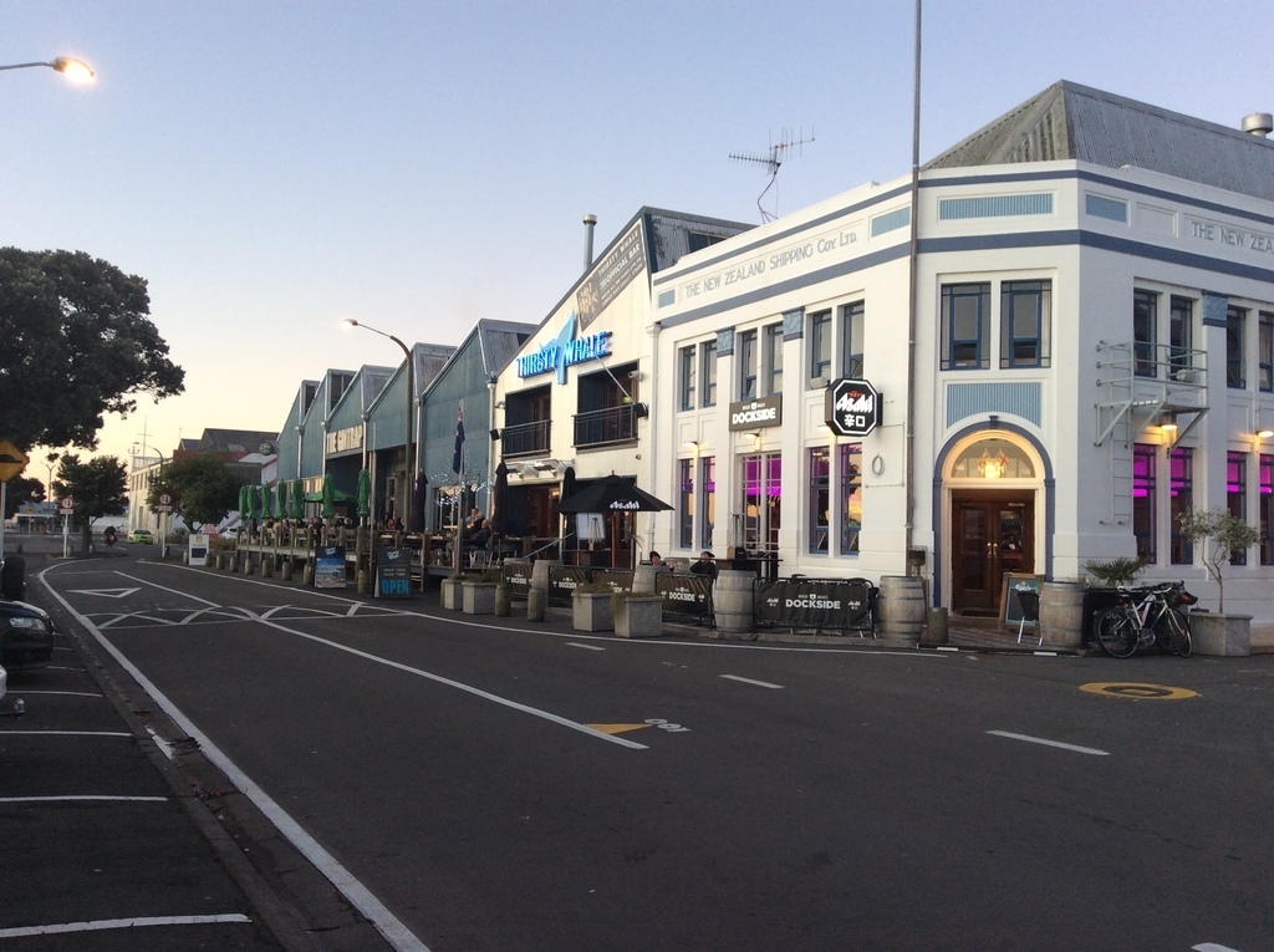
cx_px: 637
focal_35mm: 32
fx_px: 1176
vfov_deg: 44.1
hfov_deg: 56.9
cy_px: 476
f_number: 2.4
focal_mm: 3.3
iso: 32
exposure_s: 1/33
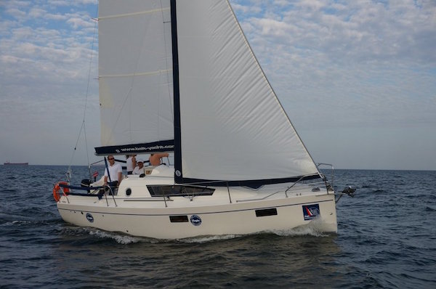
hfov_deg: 36.9
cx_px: 218
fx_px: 653
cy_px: 144
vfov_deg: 25.0
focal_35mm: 54
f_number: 9
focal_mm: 36
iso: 200
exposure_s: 1/400
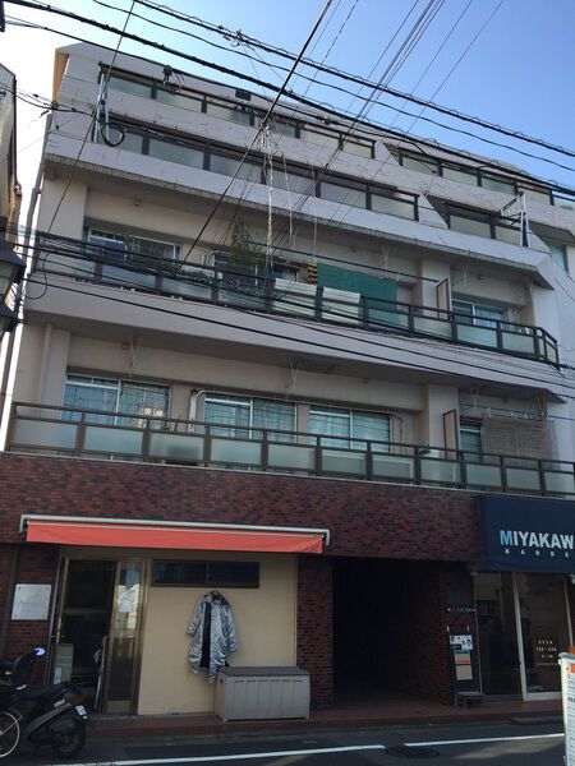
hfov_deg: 48.2
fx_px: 642
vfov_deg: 61.7
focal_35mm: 29
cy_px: 383
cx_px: 288
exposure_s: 1/557
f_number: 2.2
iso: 32
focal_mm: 4.15
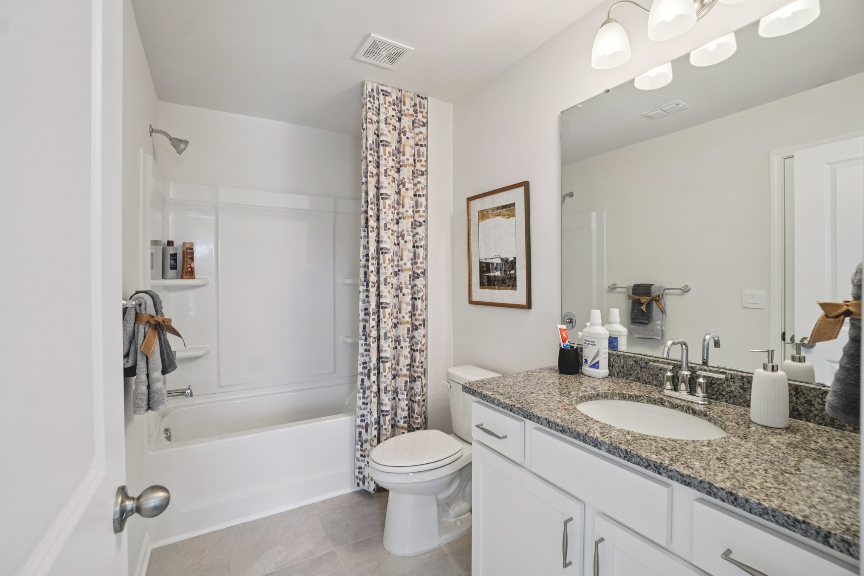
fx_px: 360
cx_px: 432
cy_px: 288
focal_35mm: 15
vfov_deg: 77.3
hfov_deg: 100.4
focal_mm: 10
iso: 400
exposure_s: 1/20
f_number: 8
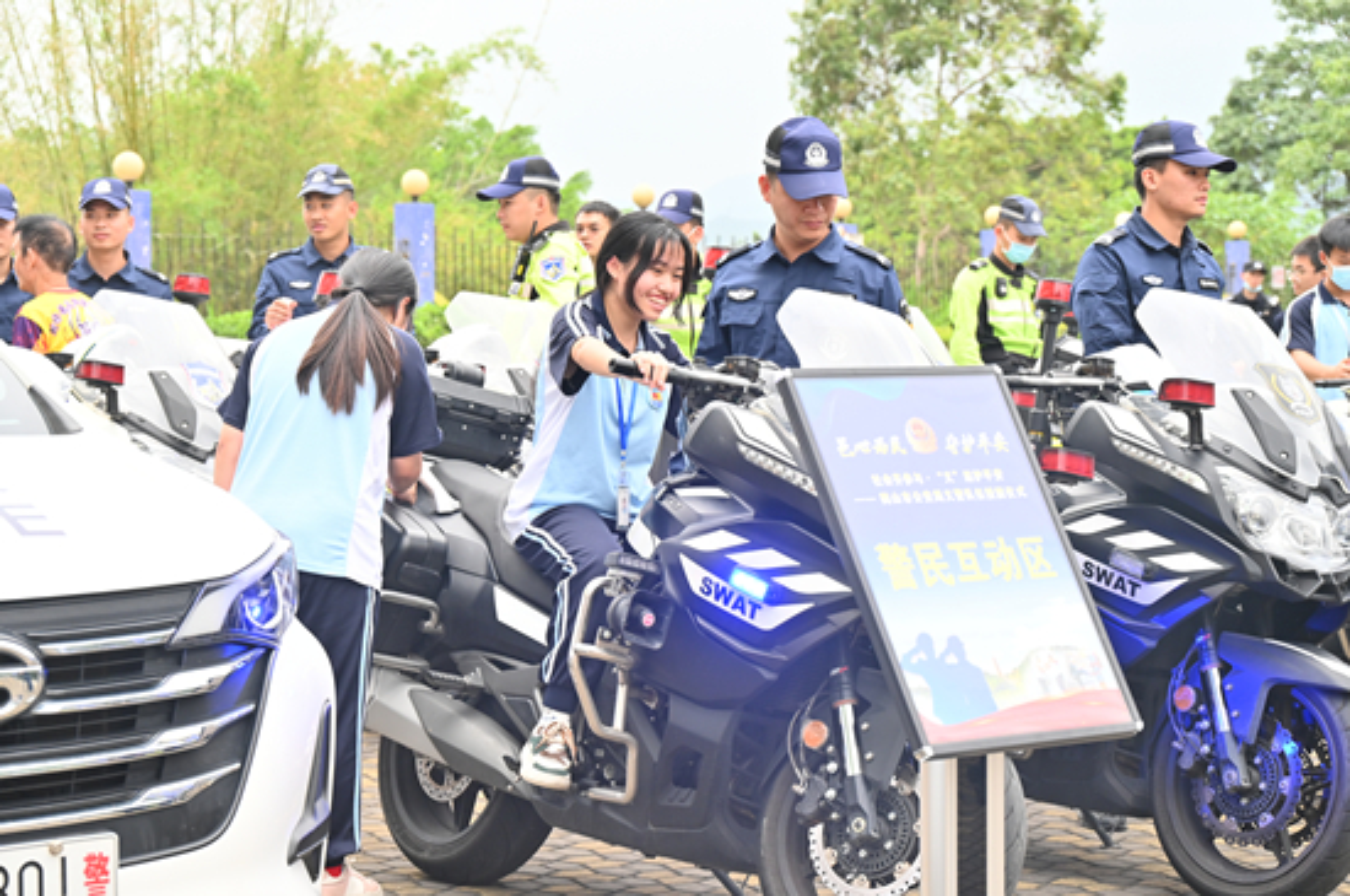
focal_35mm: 80
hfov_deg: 25.4
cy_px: 448
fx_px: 2996
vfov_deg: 17.0
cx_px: 675
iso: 640
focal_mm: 80
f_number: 6.3
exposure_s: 1/200
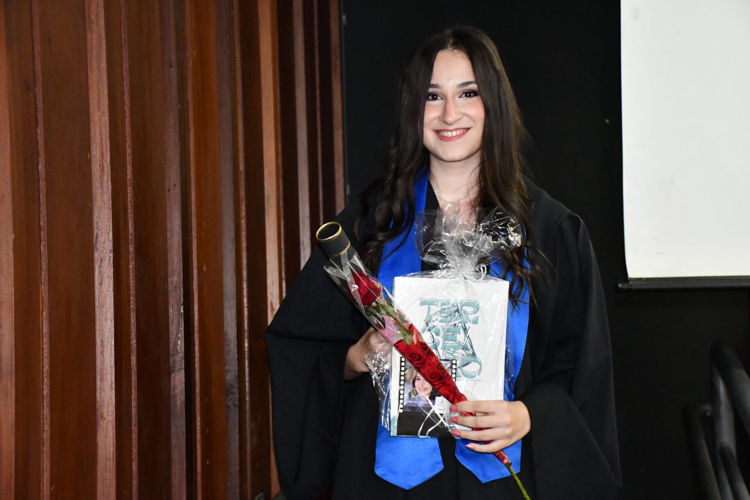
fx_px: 1562
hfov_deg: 27.0
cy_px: 250
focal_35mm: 75
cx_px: 375
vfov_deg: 18.2
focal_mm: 50
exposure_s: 1/60
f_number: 4.8
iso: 6400
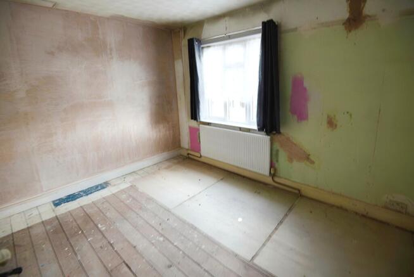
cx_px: 207
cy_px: 138
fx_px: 184
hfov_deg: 96.7
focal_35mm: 16
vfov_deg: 73.8
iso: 100
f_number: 4
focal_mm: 16
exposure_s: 1/13
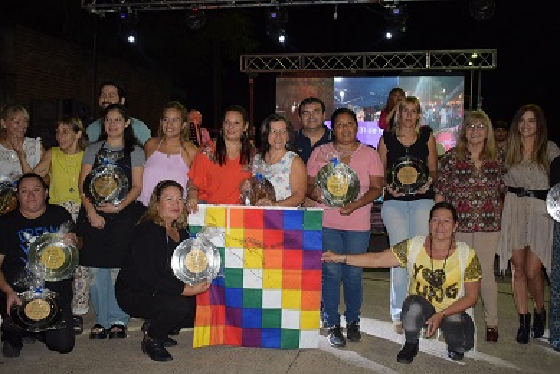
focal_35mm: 40
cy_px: 187
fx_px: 630
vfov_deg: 33.1
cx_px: 280
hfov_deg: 47.9
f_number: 4
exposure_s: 1/125
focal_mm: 27
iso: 1600
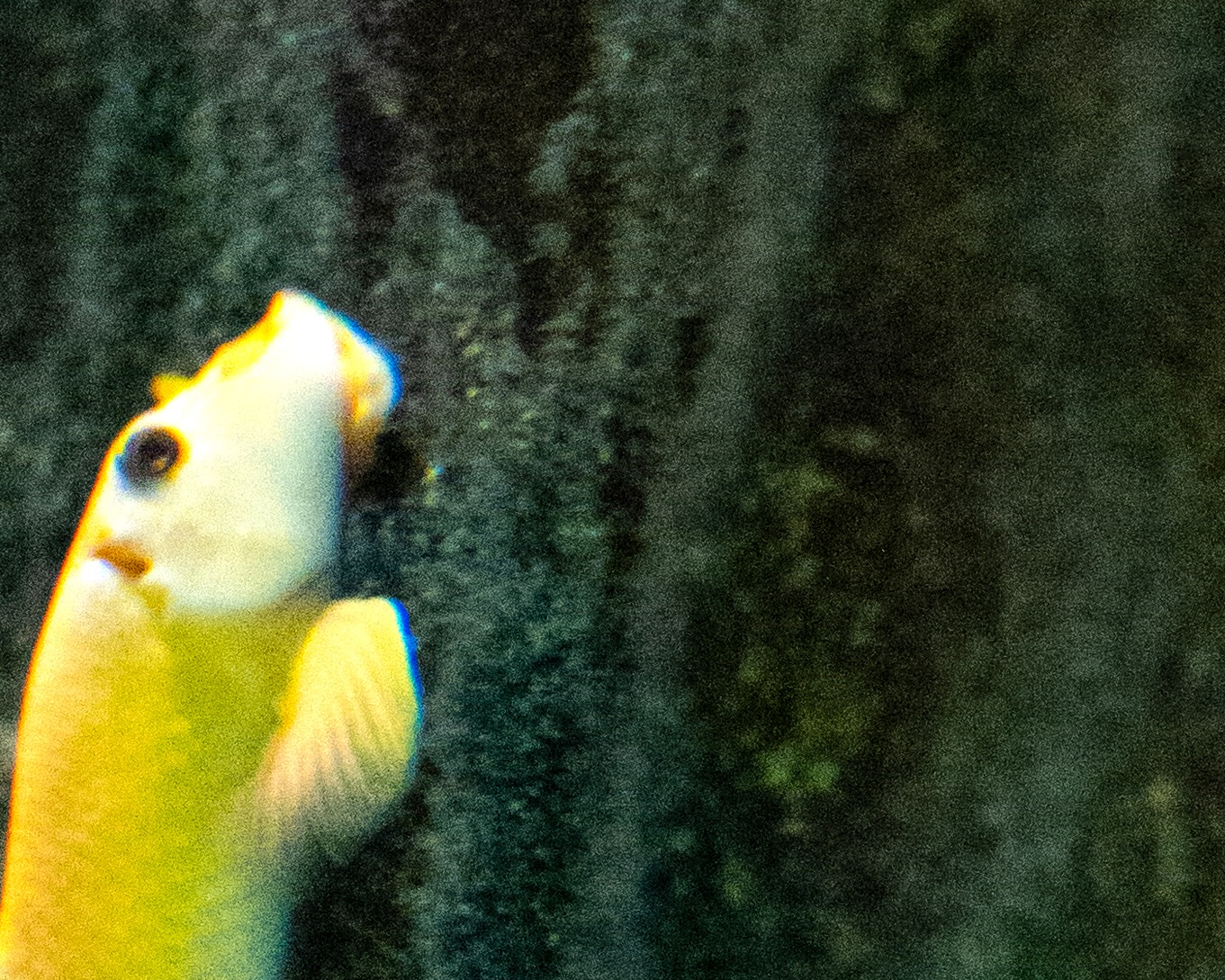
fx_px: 10261
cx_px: 87
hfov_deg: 6.8
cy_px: 1218
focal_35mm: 283
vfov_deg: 5.4
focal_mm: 27.44
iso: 4000
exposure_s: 1/80
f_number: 4
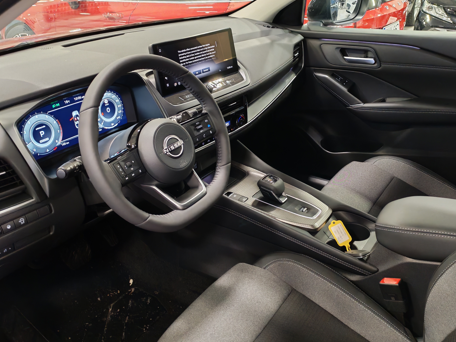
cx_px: 230
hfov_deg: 52.6
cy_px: 166
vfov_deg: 40.7
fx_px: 461
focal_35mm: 35
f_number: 1.9
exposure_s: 1/50
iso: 1600
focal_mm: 6.12
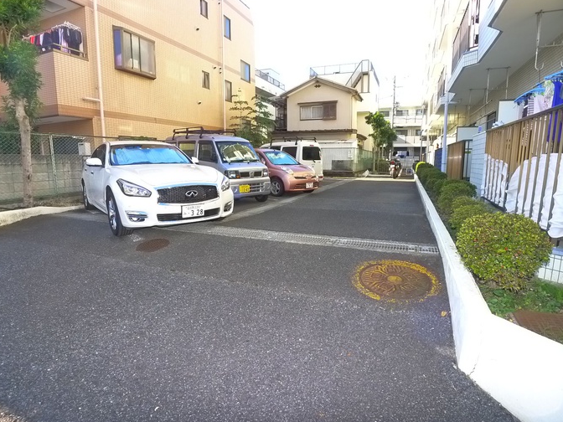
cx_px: 282
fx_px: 407
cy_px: 217
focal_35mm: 25
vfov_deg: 54.9
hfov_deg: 69.4
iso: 400
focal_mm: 5.1
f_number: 2.8
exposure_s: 1/200
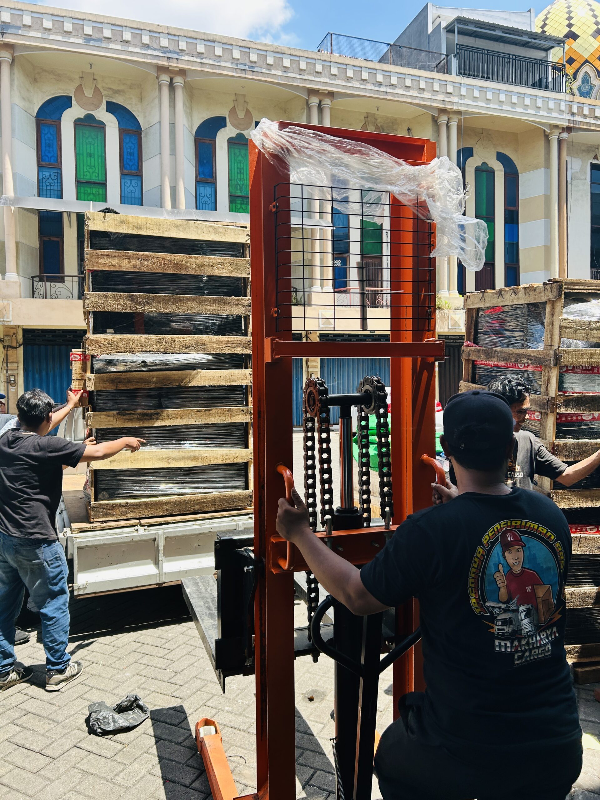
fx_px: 601
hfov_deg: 53.1
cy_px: 400
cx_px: 300
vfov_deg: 67.3
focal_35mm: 26
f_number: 1.5
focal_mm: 5.7
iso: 50
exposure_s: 1/1344
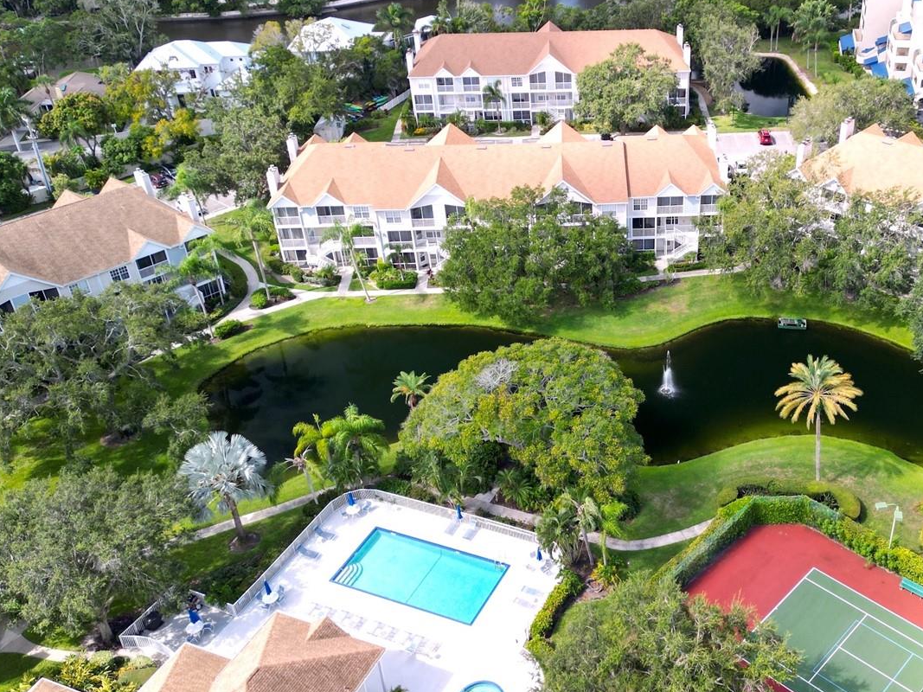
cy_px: 343
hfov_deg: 50.3
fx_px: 960
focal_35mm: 36
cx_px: 626
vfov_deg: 39.6
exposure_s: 1/200
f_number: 1.7
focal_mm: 6.72
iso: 120
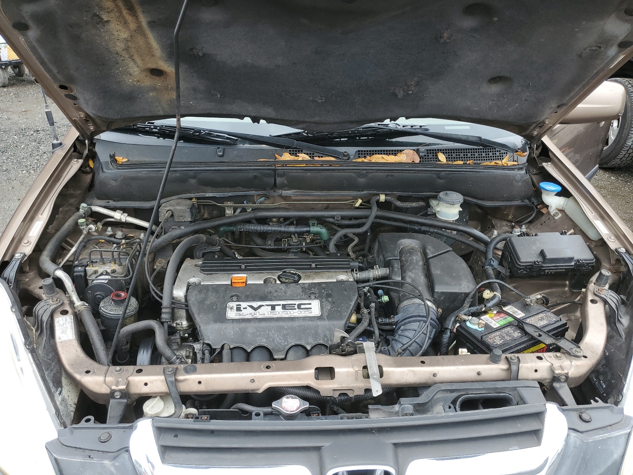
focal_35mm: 26
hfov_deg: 67.3
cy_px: 238
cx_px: 316
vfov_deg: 53.1
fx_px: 475
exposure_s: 1/270
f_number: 1.5
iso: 50
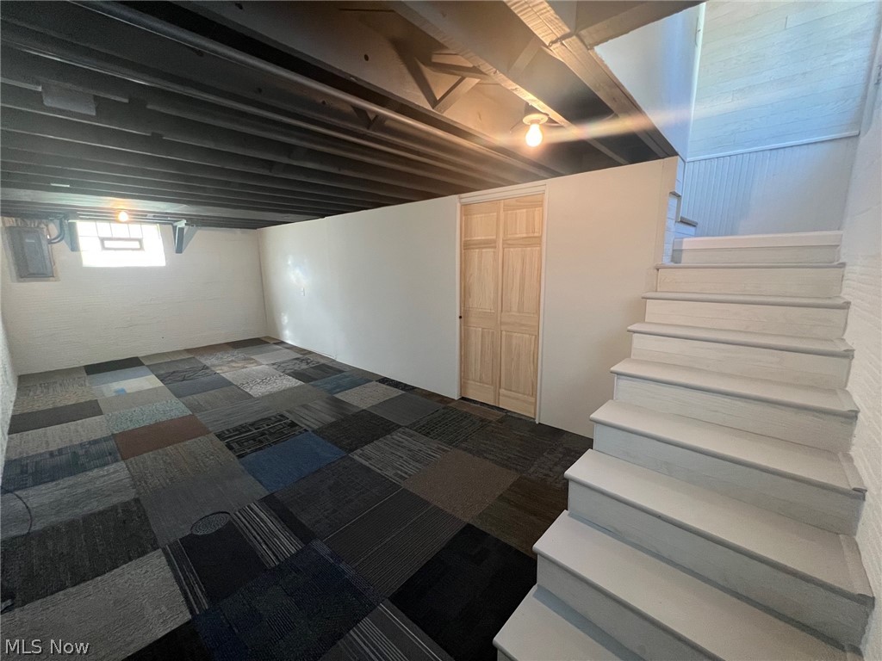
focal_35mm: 13
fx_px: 331
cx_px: 441
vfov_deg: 89.9
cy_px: 330
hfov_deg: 106.2
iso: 400
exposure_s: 1/60
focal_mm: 1.57
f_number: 1.8
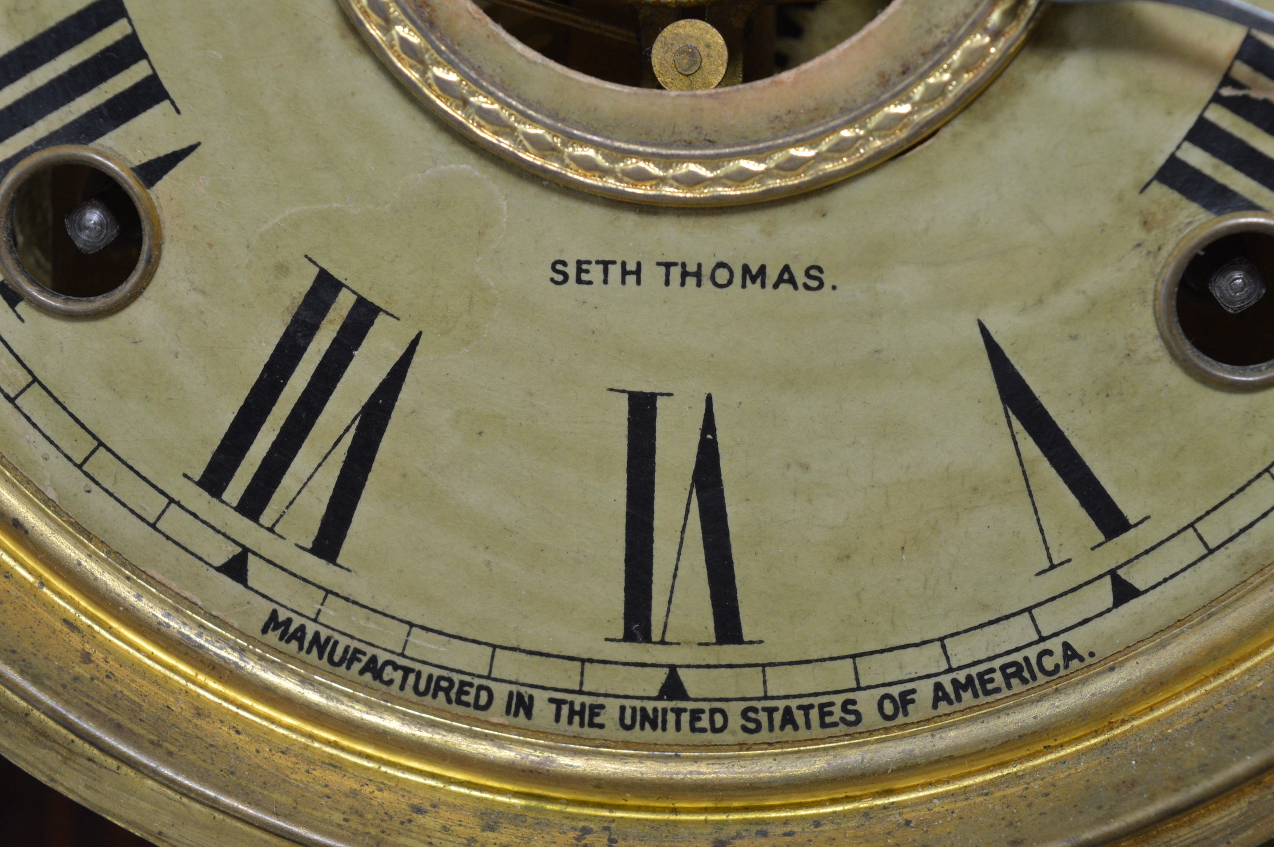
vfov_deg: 16.5
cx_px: 637
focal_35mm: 82
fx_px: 2917
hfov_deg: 24.6
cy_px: 424
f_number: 9
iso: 800
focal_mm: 55
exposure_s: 1/80
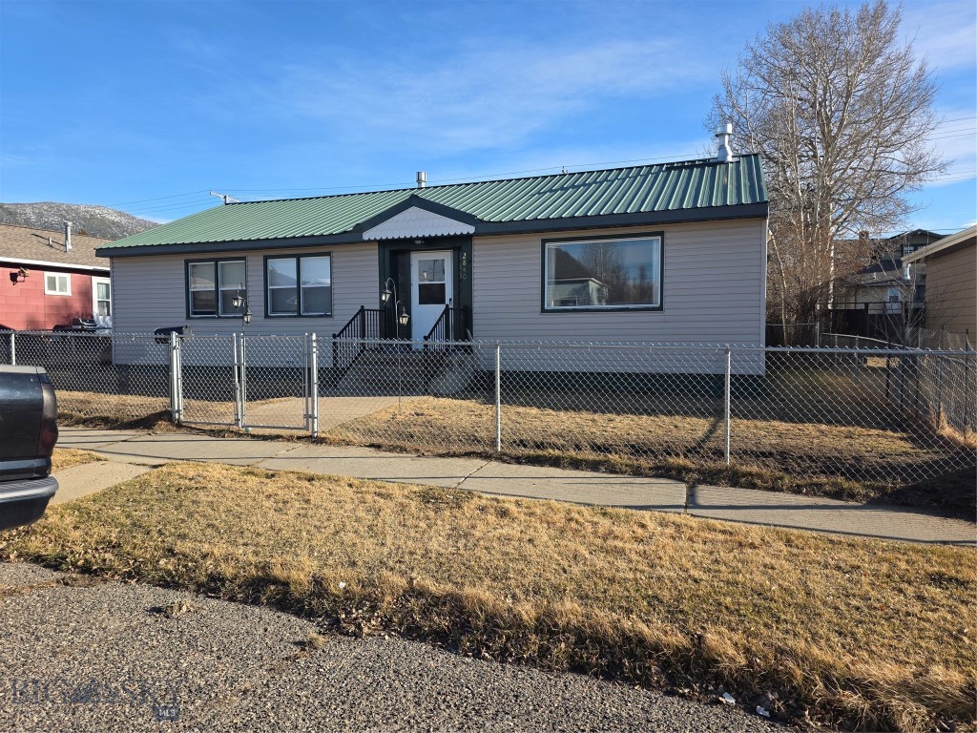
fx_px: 649
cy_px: 366
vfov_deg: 58.9
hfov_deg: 73.9
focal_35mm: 23
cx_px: 488
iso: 80
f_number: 1.7
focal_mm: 6.3
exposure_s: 1/2820
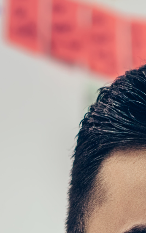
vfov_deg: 4.7
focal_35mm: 437
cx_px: 48
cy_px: 450
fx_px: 2781
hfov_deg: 3.0
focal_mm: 55
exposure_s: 1/250
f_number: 1.8
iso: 200
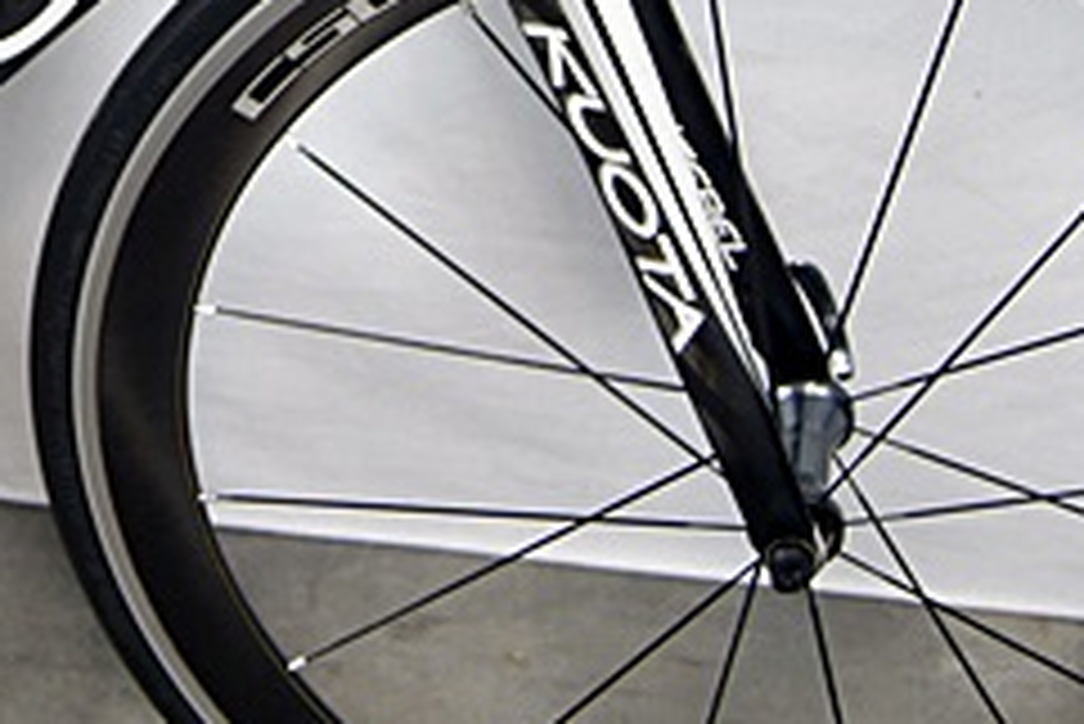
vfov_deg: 10.9
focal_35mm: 123
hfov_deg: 16.2
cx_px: -90
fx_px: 3706
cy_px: -184
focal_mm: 22
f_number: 4
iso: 200
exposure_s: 1/50
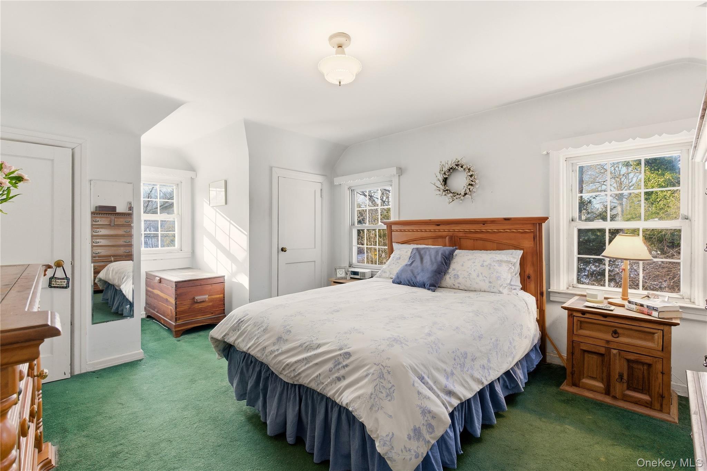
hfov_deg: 96.7
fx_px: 314
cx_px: 354
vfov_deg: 73.7
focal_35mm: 16
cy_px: 236
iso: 250
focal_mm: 16
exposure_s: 1/50
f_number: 9
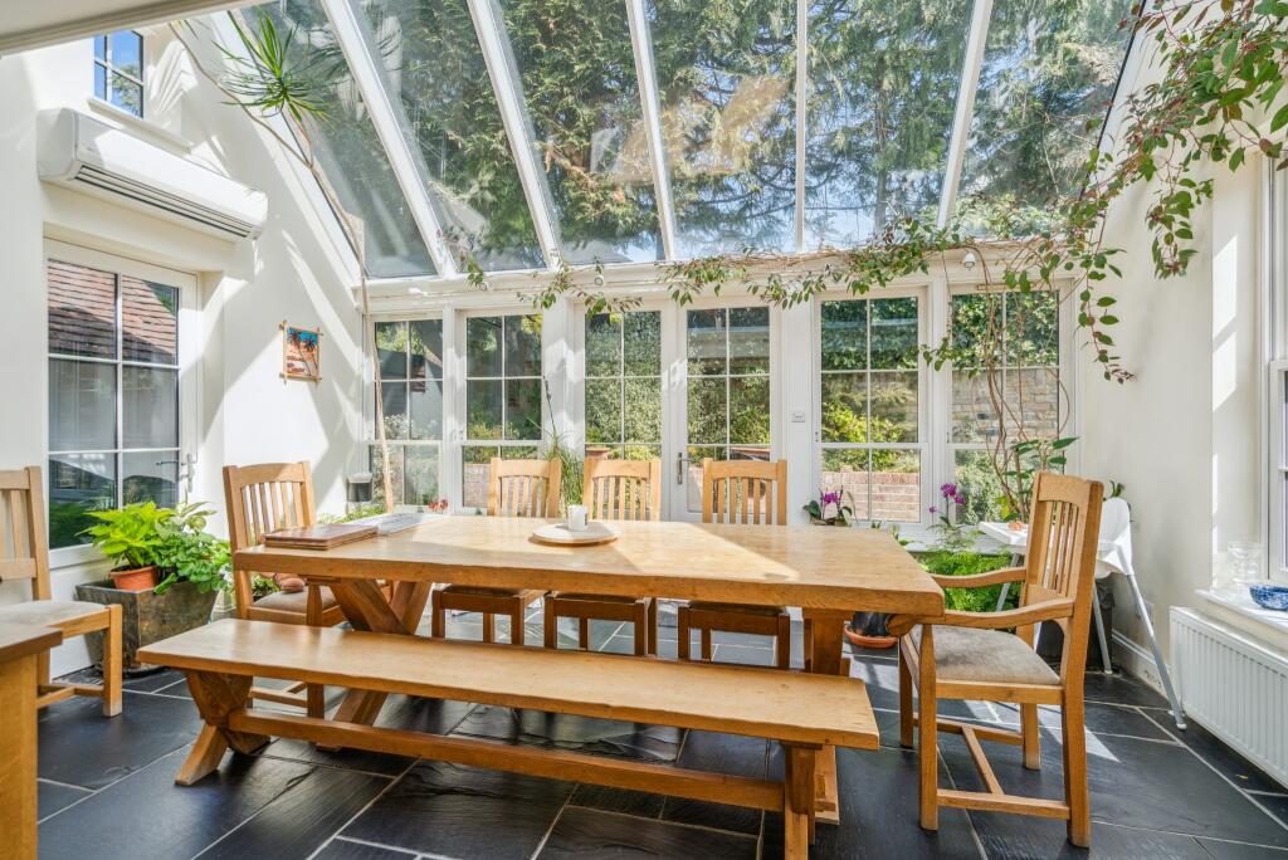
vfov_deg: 73.8
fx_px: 573
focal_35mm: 16
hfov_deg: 96.7
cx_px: 644
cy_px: 430
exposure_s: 1/320
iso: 640
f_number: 5
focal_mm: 16
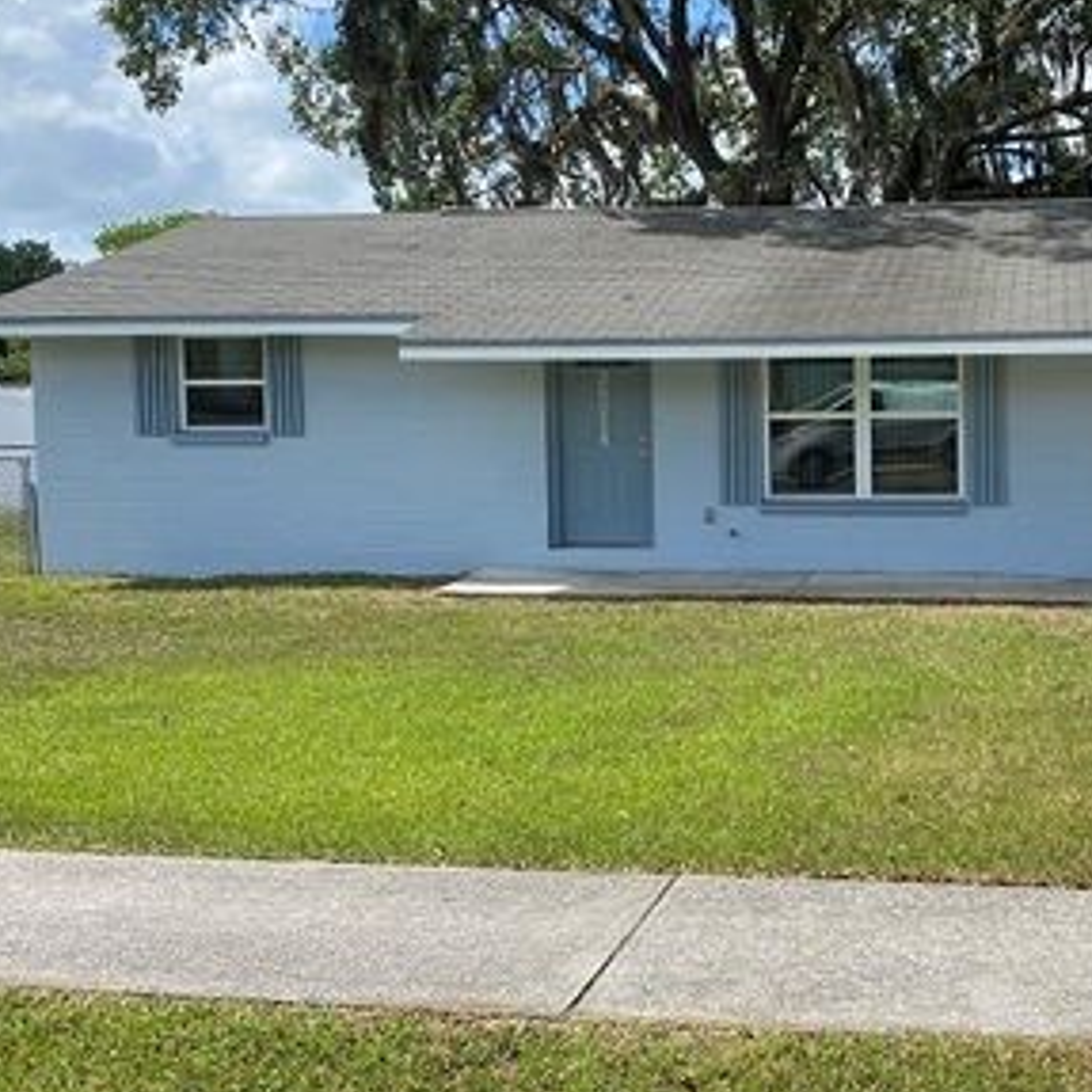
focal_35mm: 40
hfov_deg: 40.3
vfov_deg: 41.8
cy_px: 516
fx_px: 1428
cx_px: 860
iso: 32
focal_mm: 4.25
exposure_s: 1/2817
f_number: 1.8
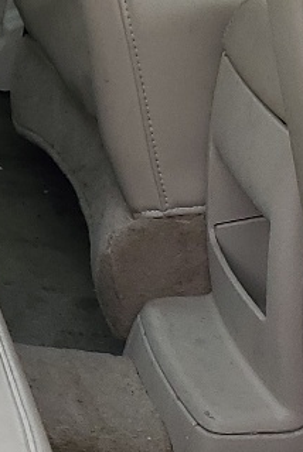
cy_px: 56
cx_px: -268
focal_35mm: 135
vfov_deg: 15.0
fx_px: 1701
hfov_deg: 9.6
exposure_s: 1/385
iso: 50
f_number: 1.5
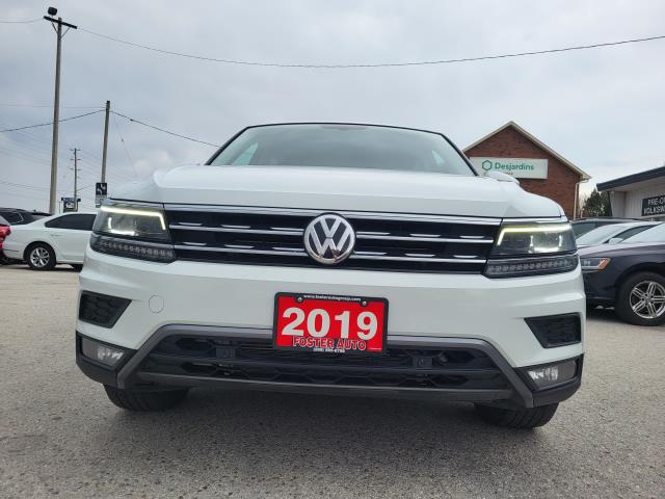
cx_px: 332
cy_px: 250
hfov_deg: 67.3
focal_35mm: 26
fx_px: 499
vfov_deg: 53.1
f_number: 1.8
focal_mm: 5.4
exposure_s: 1/1024
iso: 40
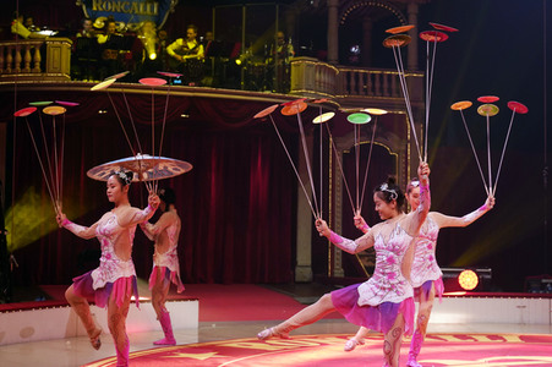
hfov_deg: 34.0
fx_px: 904
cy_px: 184
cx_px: 276
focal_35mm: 59
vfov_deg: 23.0
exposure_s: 1/320
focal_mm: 59
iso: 1600
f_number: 4.5
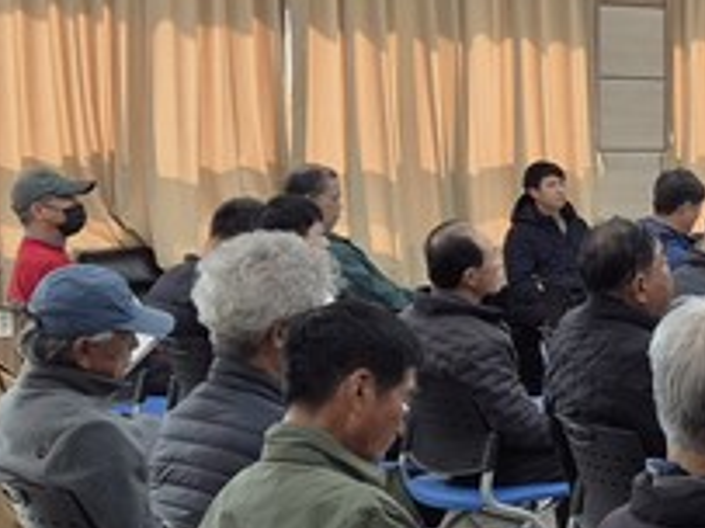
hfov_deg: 16.2
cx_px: 1111
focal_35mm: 109
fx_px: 2219
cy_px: 233
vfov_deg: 13.6
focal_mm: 5.4
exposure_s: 1/120
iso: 64
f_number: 1.8
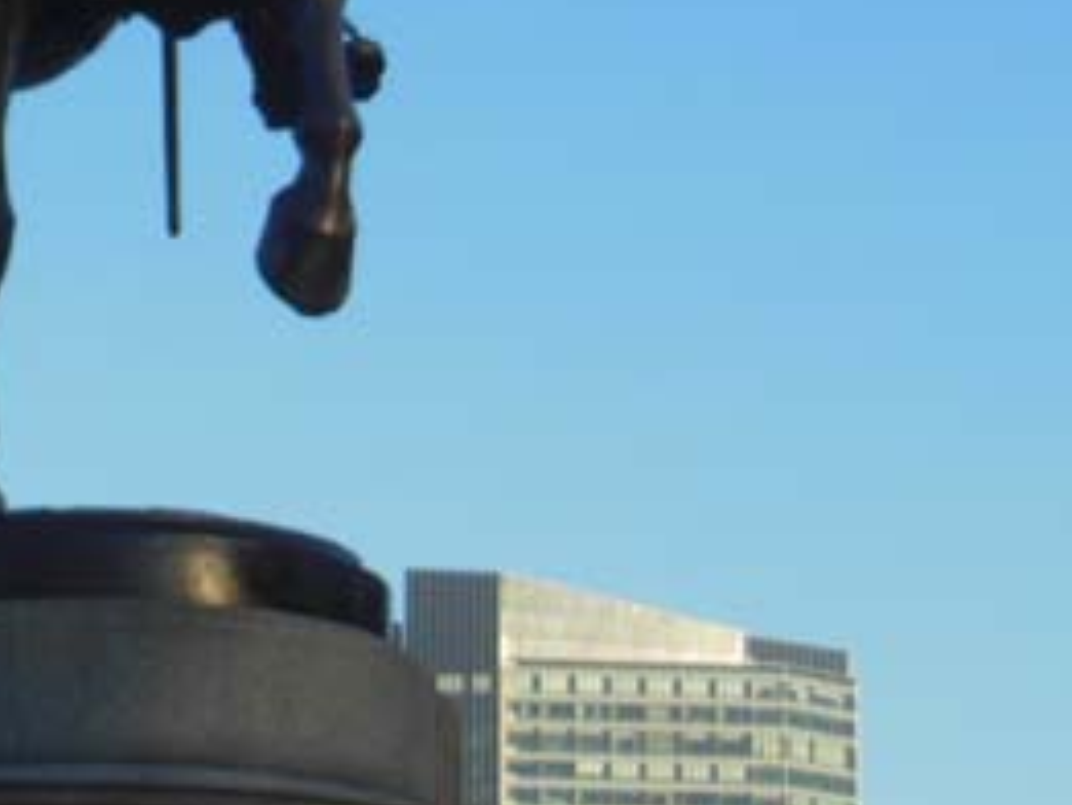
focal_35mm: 184
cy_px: -107
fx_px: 5701
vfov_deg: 8.0
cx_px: 41
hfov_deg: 10.7
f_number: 5
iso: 125
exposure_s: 1/400
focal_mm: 10.7
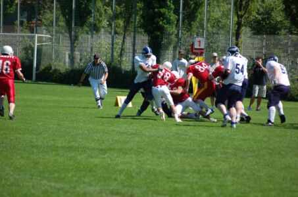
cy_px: 98
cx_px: 149
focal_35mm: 225
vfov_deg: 6.1
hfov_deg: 9.2
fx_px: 1859
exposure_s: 1/1000
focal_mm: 150
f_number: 4.5
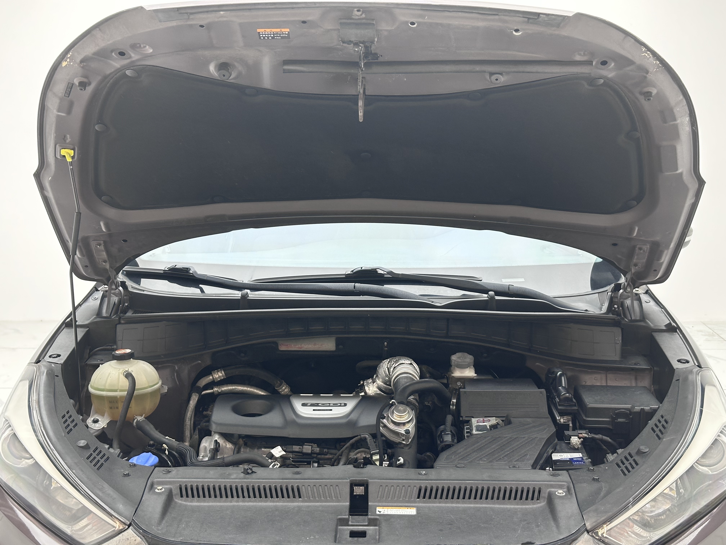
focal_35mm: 48
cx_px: 363
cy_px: 272
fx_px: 1007
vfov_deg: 30.3
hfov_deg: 39.7
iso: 100
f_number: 1.78
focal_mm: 6.86
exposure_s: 1/50
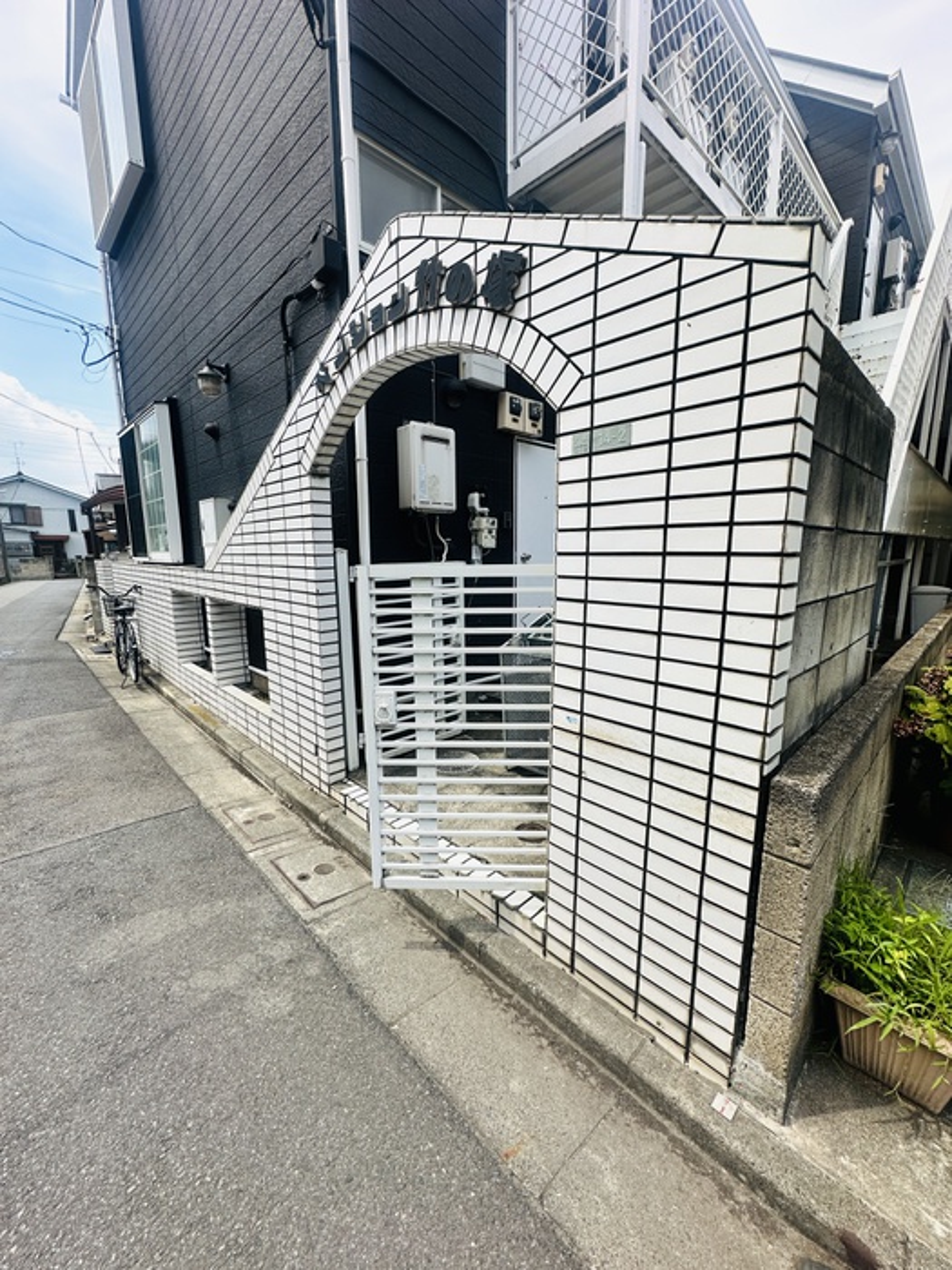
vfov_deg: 102.1
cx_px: 476
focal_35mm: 14
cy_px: 635
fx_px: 513
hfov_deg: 85.7
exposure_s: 1/1024
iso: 50
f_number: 2.2
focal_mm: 2.22
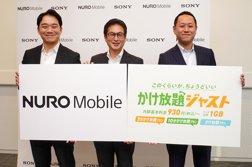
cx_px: 126
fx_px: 262
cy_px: 84
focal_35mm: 38
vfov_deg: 35.4
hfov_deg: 51.3
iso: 500
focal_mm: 25
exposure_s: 1/100
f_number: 4
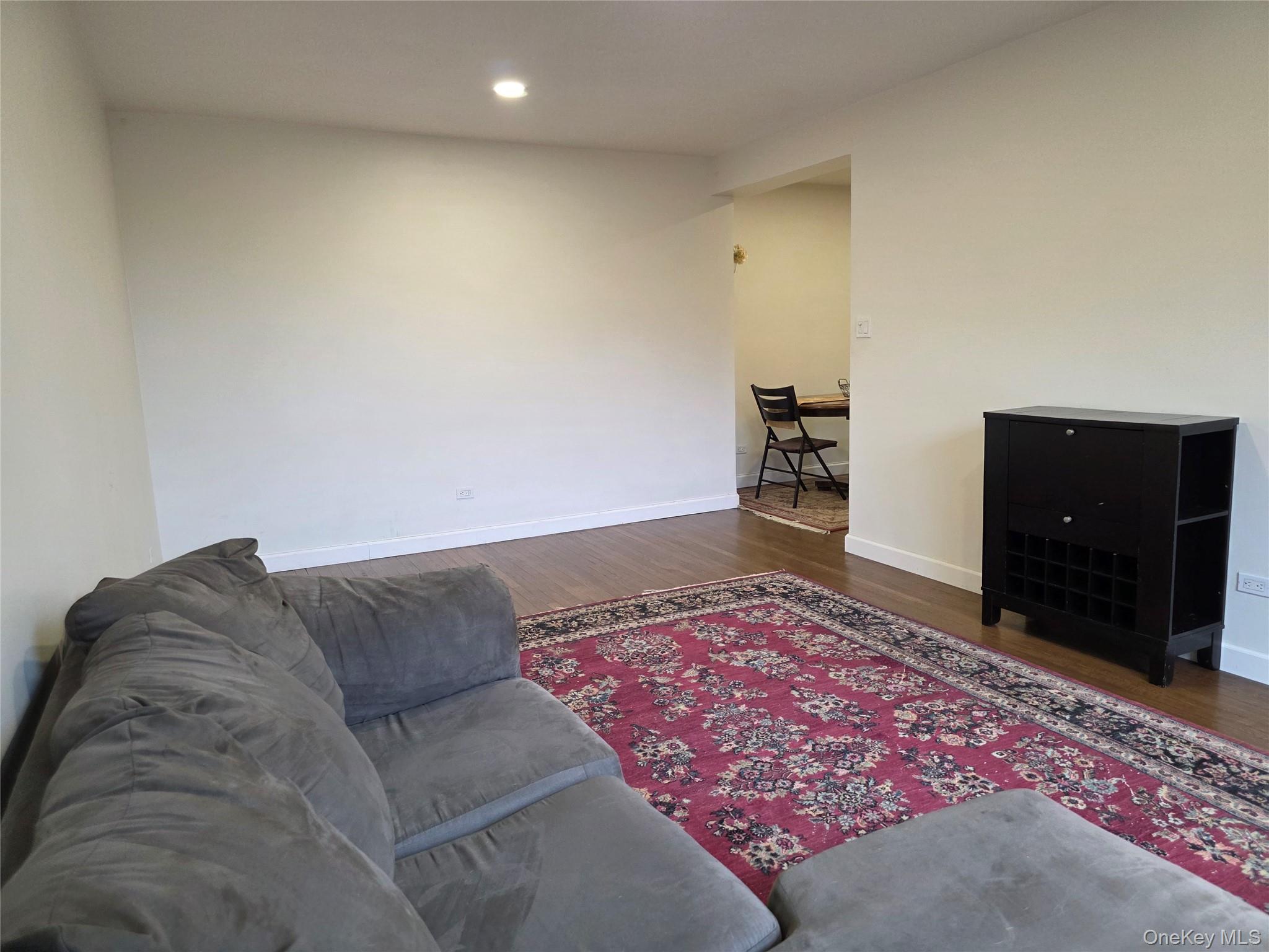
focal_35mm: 23
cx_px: 634
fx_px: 843
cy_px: 476
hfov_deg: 73.9
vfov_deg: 58.9
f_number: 1.7
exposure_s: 1/120
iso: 320
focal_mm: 6.3
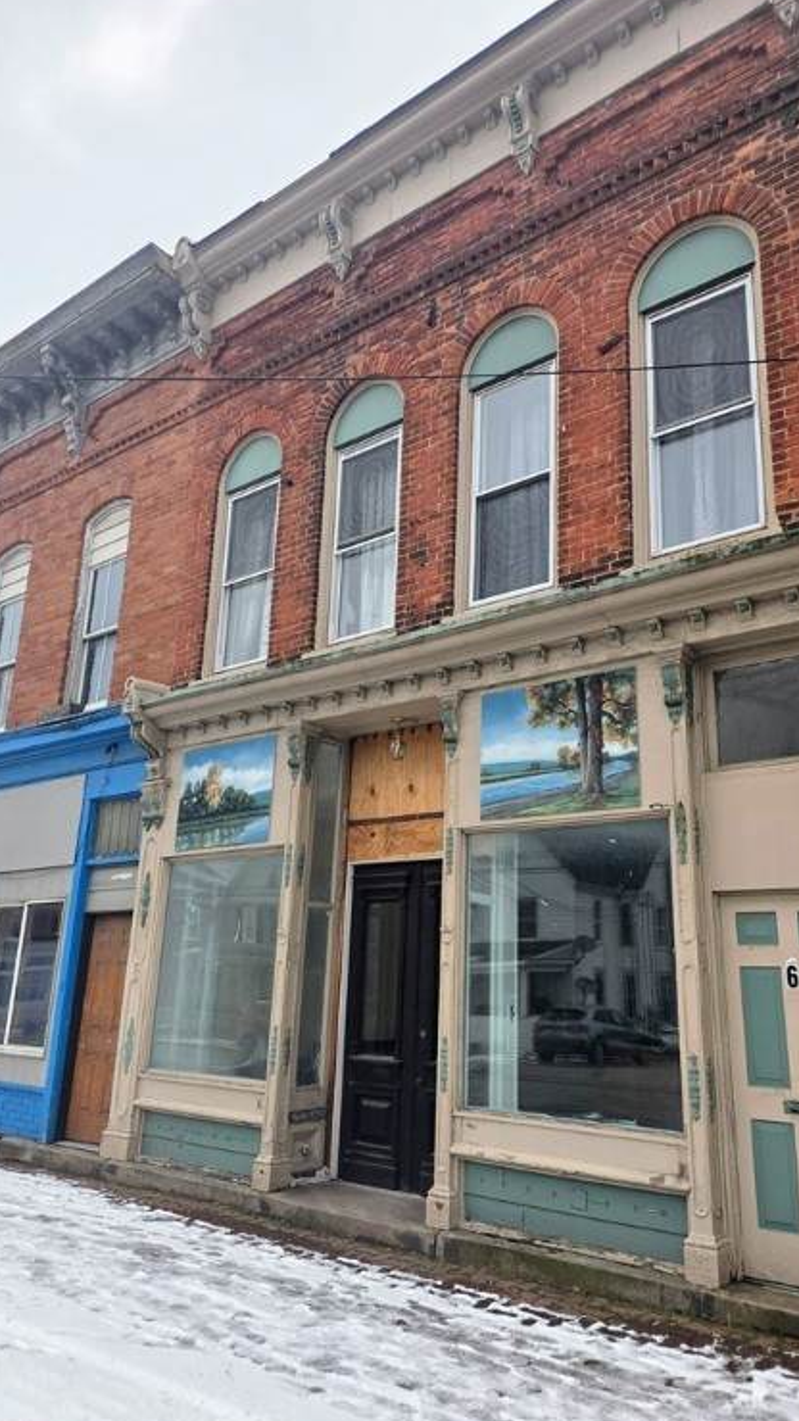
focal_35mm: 26
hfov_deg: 44.3
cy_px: 712
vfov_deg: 71.9
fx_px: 980
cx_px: 449
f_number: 1.7
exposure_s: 1/359
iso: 40
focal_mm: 6.3
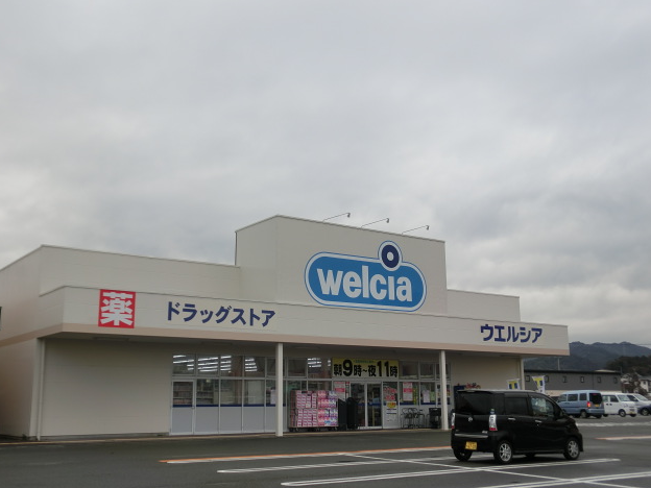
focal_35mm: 39
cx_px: 322
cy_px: 240
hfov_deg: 47.9
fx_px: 733
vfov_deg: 36.8
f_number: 3.9
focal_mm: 6.67
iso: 80
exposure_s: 1/500
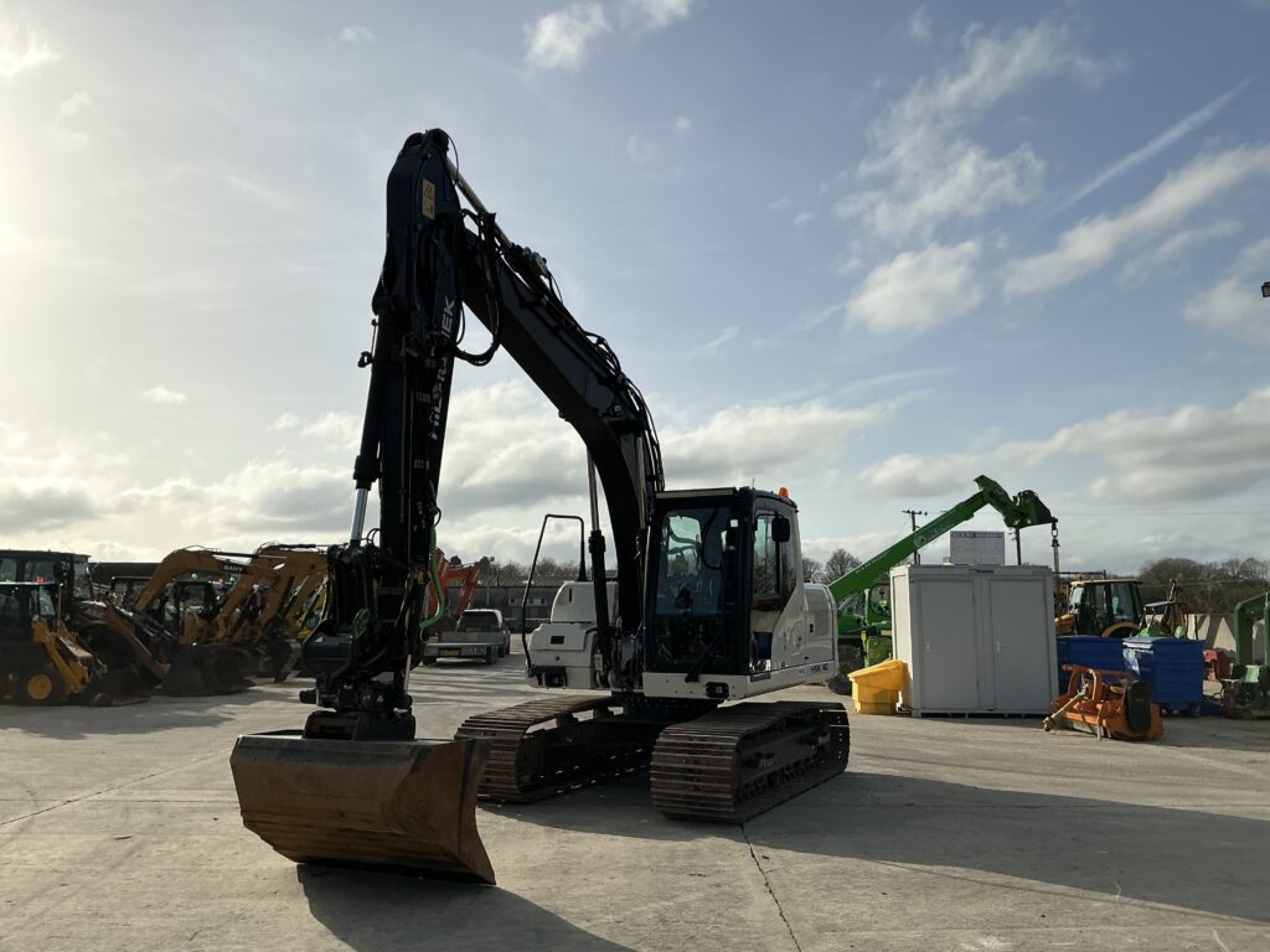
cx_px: 635
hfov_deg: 63.4
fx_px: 1027
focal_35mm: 28
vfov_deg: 49.7
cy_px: 476
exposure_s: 1/4405
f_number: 1.8
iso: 25
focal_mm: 3
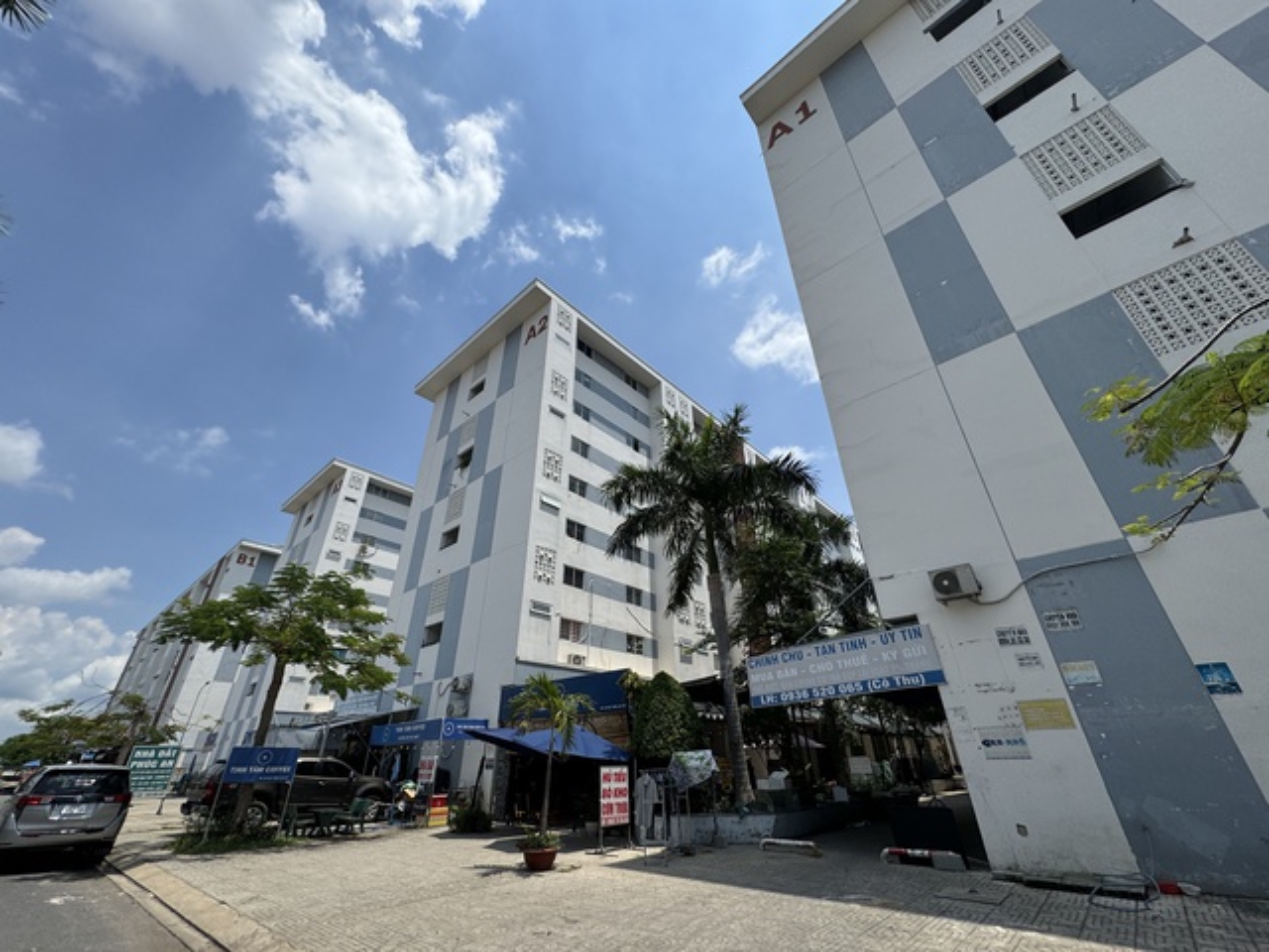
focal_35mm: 14
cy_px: 476
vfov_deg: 85.7
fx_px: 513
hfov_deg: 102.1
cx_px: 634
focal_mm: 2.22
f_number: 2.2
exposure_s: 1/3247
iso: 50
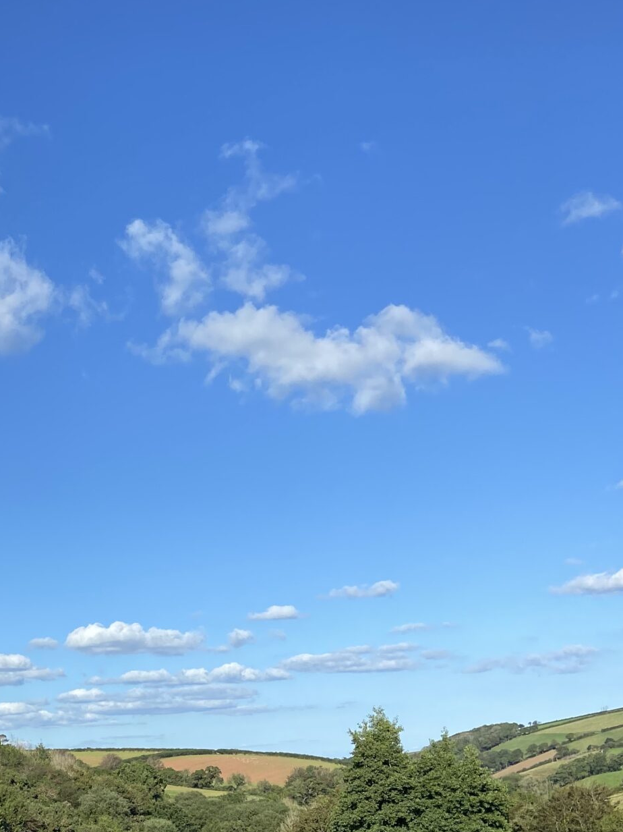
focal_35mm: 54
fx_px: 1296
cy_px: 813
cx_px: 30
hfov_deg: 25.9
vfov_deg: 32.9
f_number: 1.8
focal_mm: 4.25
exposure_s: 1/2513
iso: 32
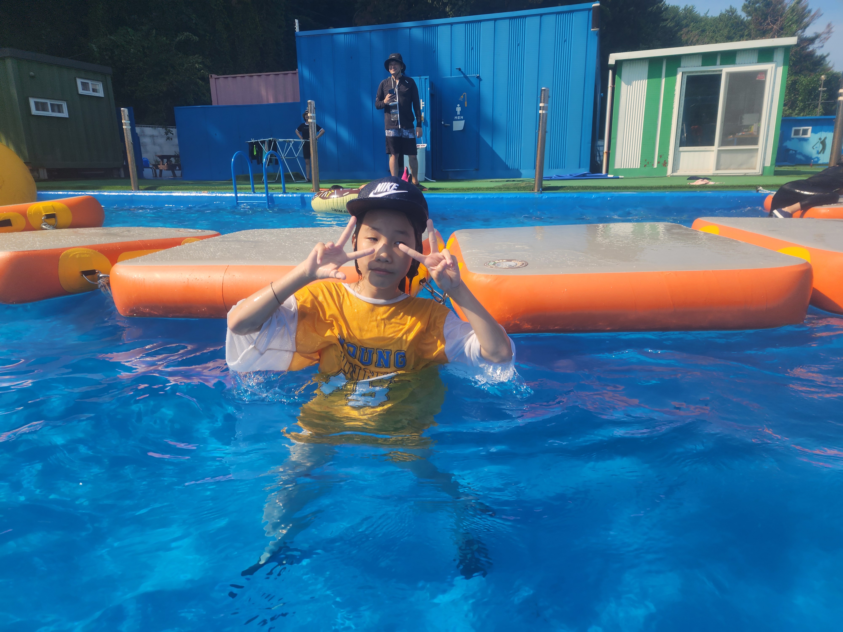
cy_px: 316
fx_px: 560
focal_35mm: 23
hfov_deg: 73.9
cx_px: 422
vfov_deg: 58.9
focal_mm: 6.4
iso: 12
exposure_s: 1/880
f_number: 1.8
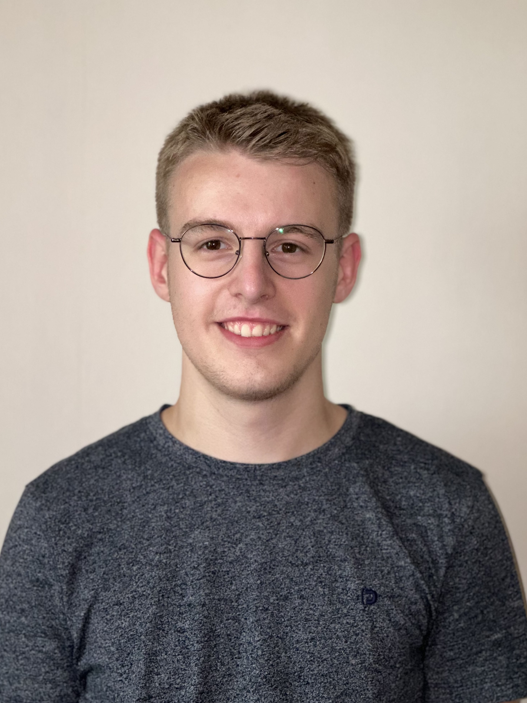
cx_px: 260
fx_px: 1604
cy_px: 359
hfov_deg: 18.7
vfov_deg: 24.7
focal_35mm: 79
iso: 160
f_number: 2.8
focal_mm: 9
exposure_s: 1/40
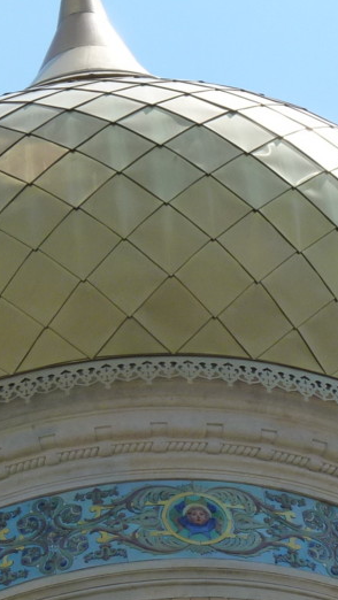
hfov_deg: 3.4
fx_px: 5699
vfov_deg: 6.0
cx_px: 208
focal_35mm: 358
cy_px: 428
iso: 125
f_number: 5.6
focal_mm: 23.7
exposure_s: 1/500
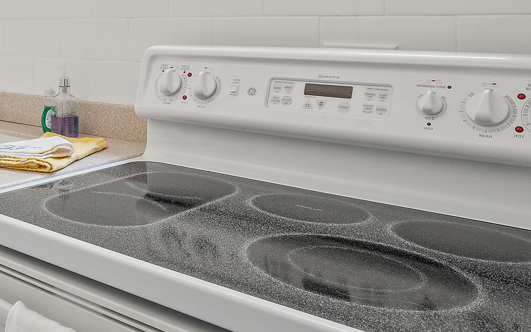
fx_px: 579
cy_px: 5
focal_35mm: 40
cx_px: -32
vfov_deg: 30.0
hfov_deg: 41.1
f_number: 5.6
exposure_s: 1/8
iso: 400
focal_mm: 8
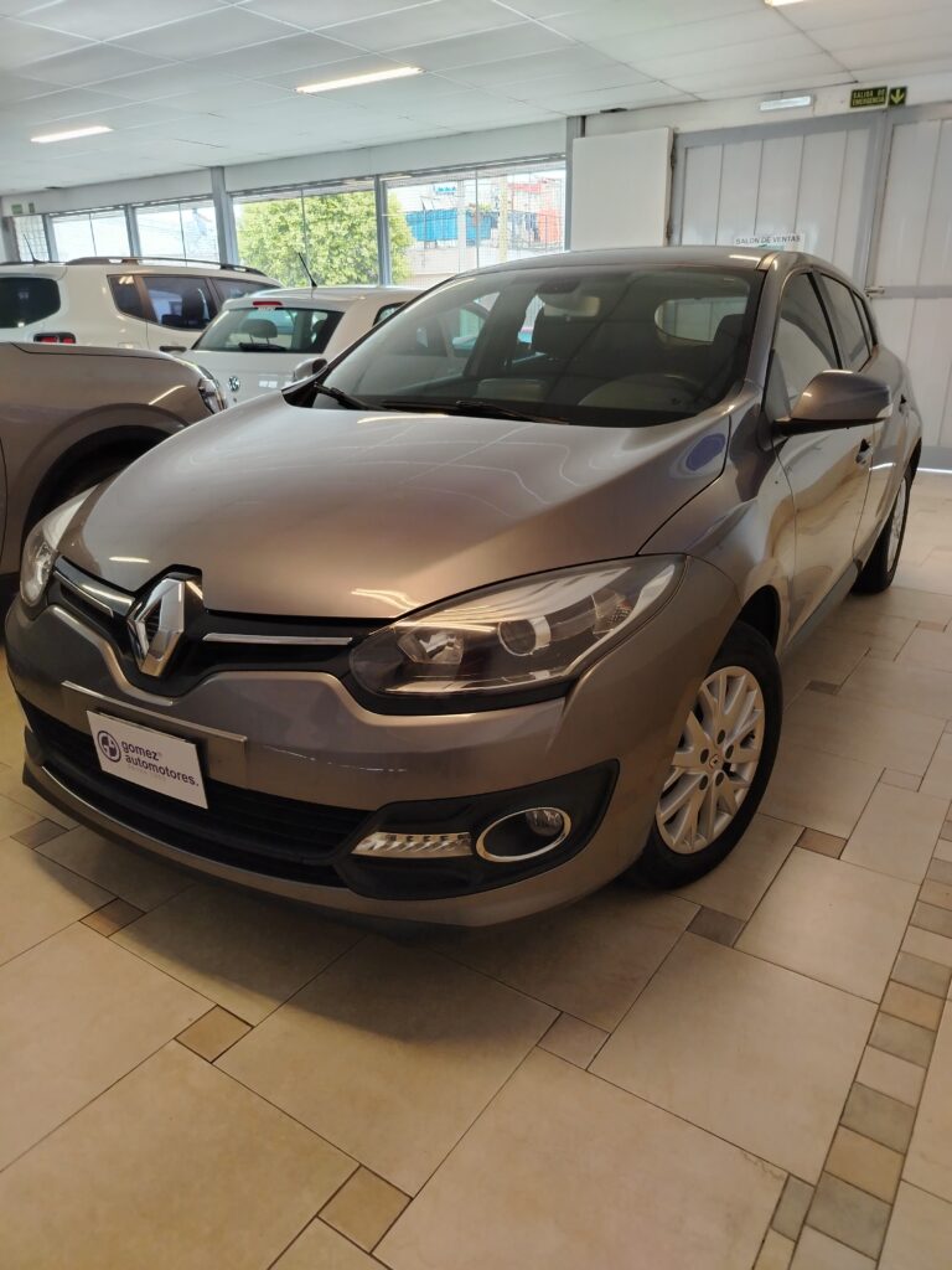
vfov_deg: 71.6
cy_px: 635
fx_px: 880
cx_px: 476
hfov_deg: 56.8
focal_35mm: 24
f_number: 1.75
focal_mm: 5.25
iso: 450
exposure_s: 1/33.3
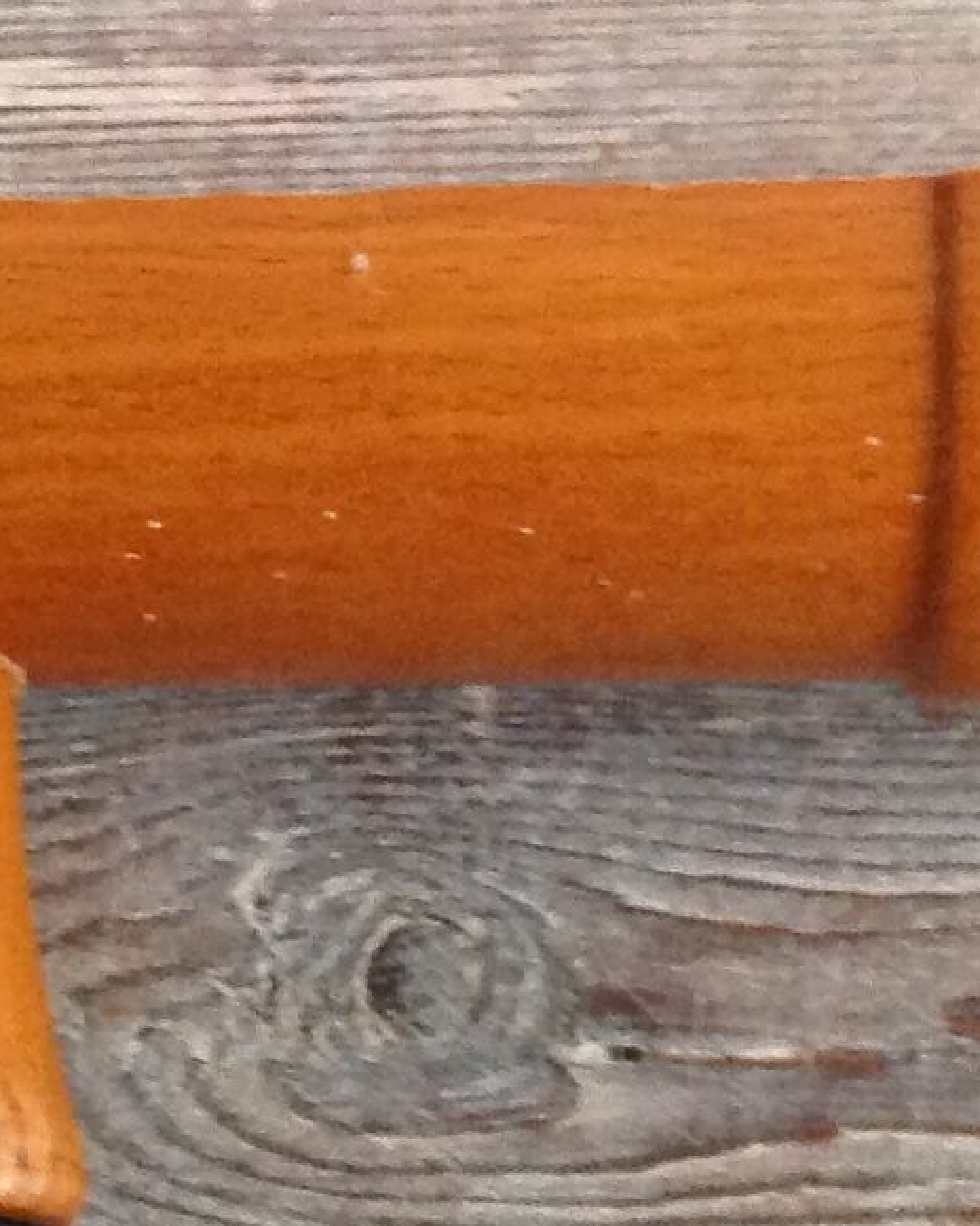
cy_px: 449
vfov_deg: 14.0
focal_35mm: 137
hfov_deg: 11.2
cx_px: 708
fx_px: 4967
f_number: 2.4
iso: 320
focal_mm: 4.28
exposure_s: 1/15
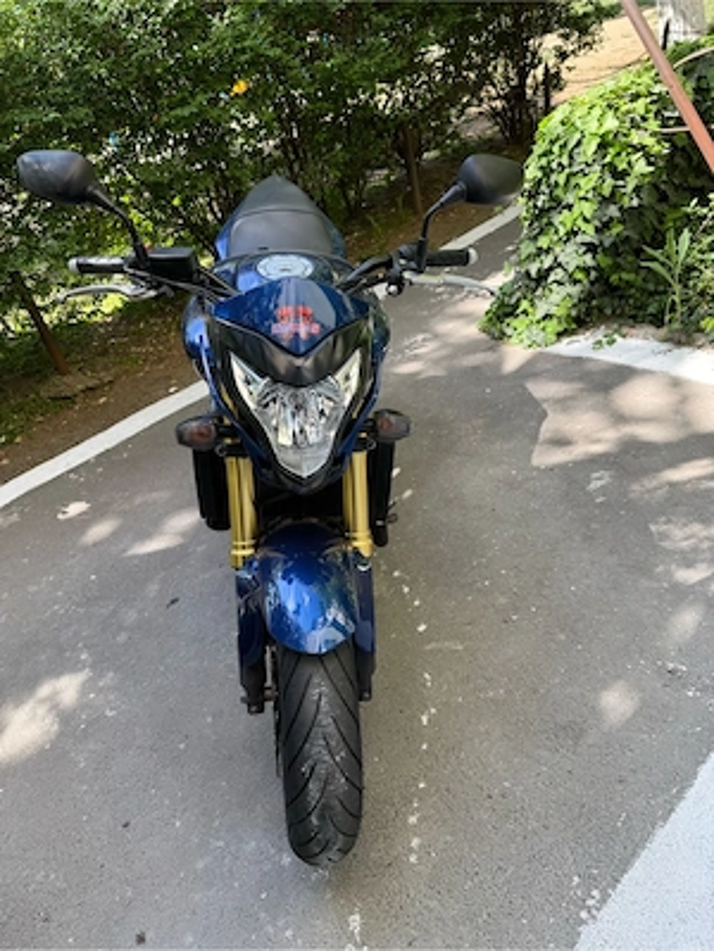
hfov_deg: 56.8
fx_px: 660
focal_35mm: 24
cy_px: 476
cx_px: 357
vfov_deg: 71.6
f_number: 1.78
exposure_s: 1/433
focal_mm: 6.76
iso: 80
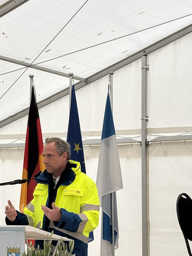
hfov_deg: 15.4
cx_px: 35
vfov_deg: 20.6
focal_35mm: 95
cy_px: 147
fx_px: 703
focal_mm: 5.96
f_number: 1.6
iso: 50
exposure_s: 1/121
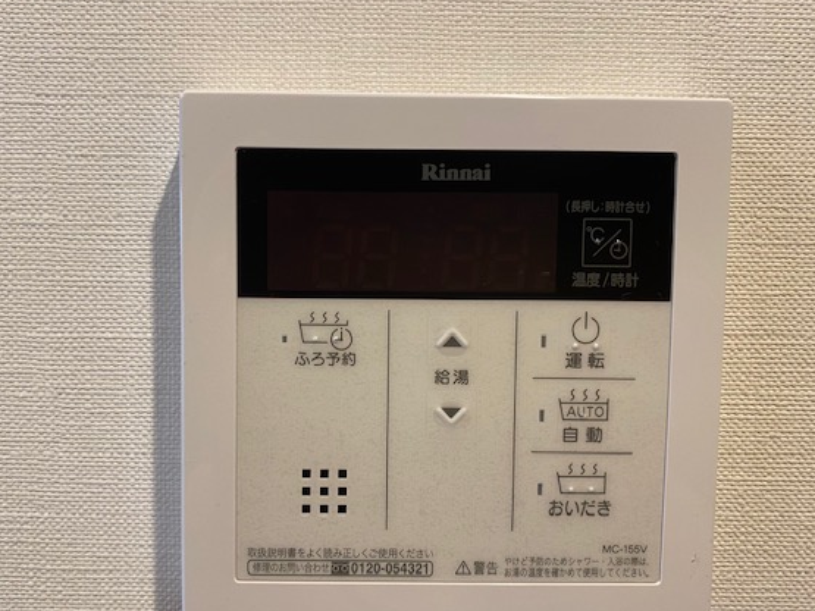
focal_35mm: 30
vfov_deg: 46.7
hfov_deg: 59.7
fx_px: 706
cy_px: 335
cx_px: 349
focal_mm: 4.25
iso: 80
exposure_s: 1/50
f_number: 1.8
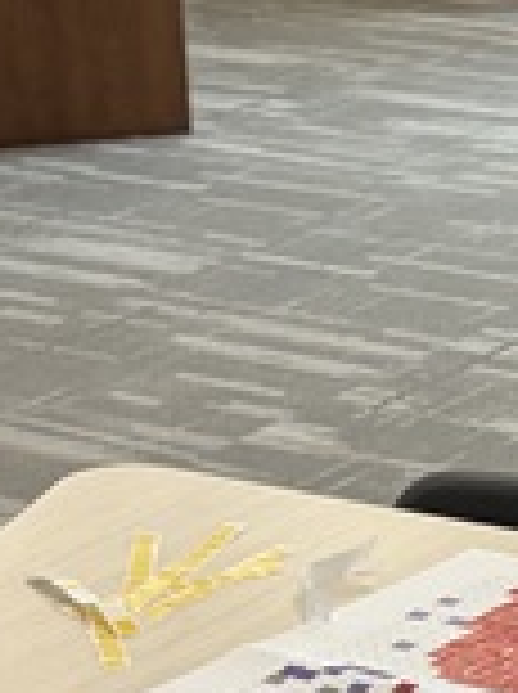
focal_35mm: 173
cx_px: 716
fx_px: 3461
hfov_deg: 8.4
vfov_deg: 11.1
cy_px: 1004
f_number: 1.6
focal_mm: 5.96
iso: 64
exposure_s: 1/100
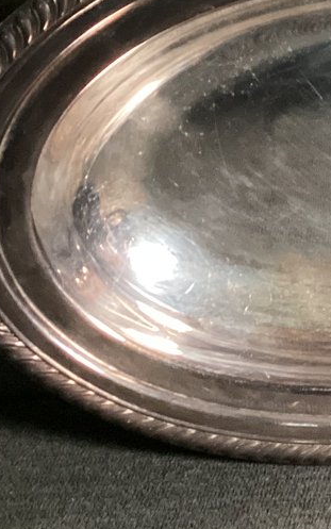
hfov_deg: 11.5
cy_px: 218
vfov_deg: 20.8
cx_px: 709
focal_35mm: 100
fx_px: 1442
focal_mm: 3.3
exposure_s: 1/60
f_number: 2.4
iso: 320
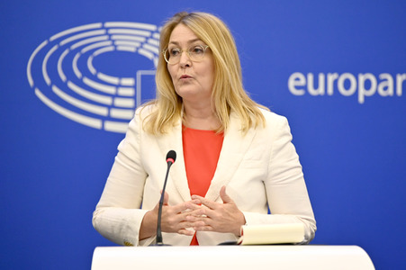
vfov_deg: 9.4
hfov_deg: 14.2
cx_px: 203
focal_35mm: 145
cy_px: 135
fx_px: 1634
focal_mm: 145
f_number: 2.8
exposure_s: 1/500
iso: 2500
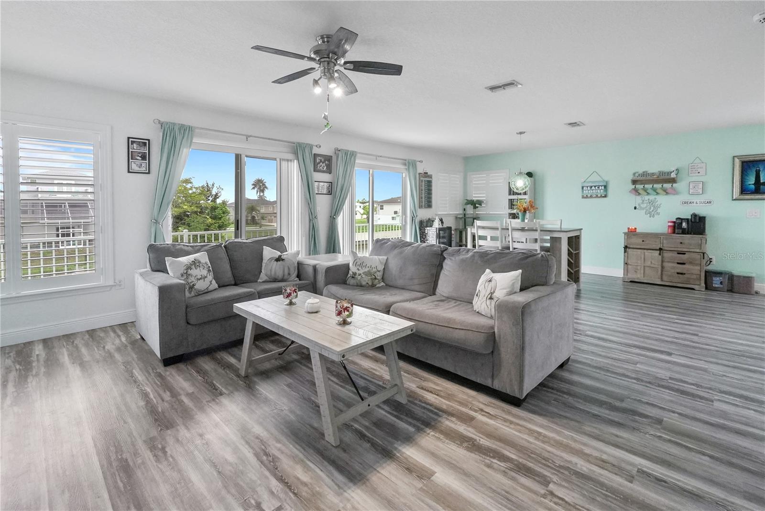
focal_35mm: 16
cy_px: 256
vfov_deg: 72.1
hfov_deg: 95.0
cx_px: 382
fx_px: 351
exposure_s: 1/125
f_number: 16
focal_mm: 16.5
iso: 3200
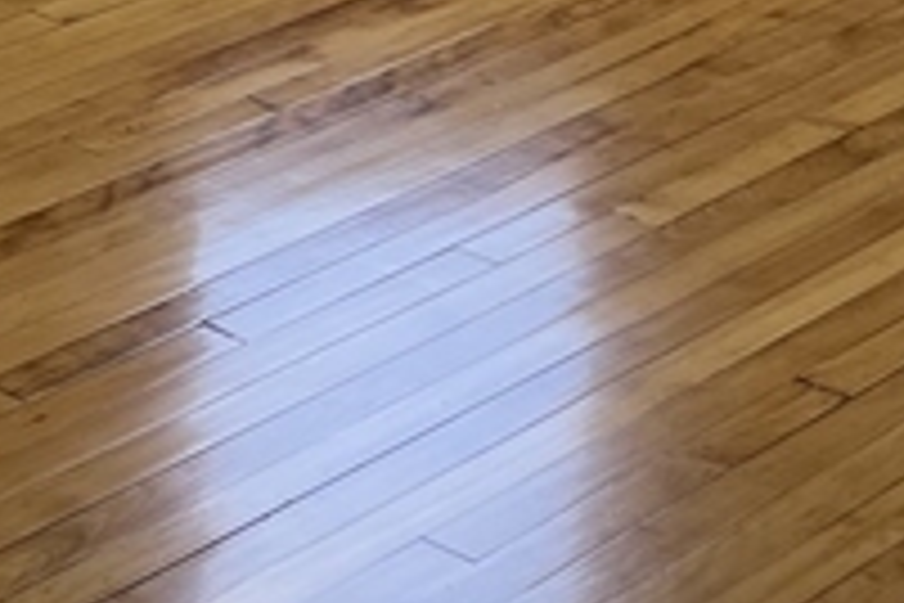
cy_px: -522
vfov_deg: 9.4
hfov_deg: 14.9
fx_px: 3465
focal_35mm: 138
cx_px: 468
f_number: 1.5
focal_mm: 5.7
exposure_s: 1/163
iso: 50
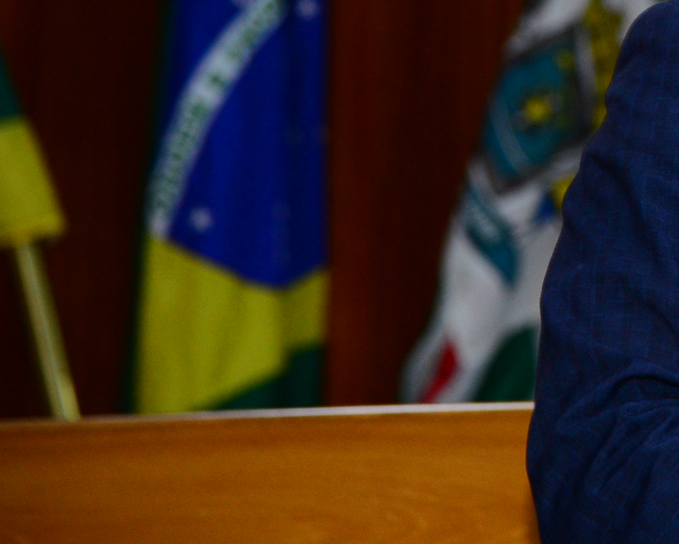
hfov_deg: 6.7
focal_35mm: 287
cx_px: 934
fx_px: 5769
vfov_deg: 5.4
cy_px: 14
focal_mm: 110
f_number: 4.5
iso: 1600
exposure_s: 1/80
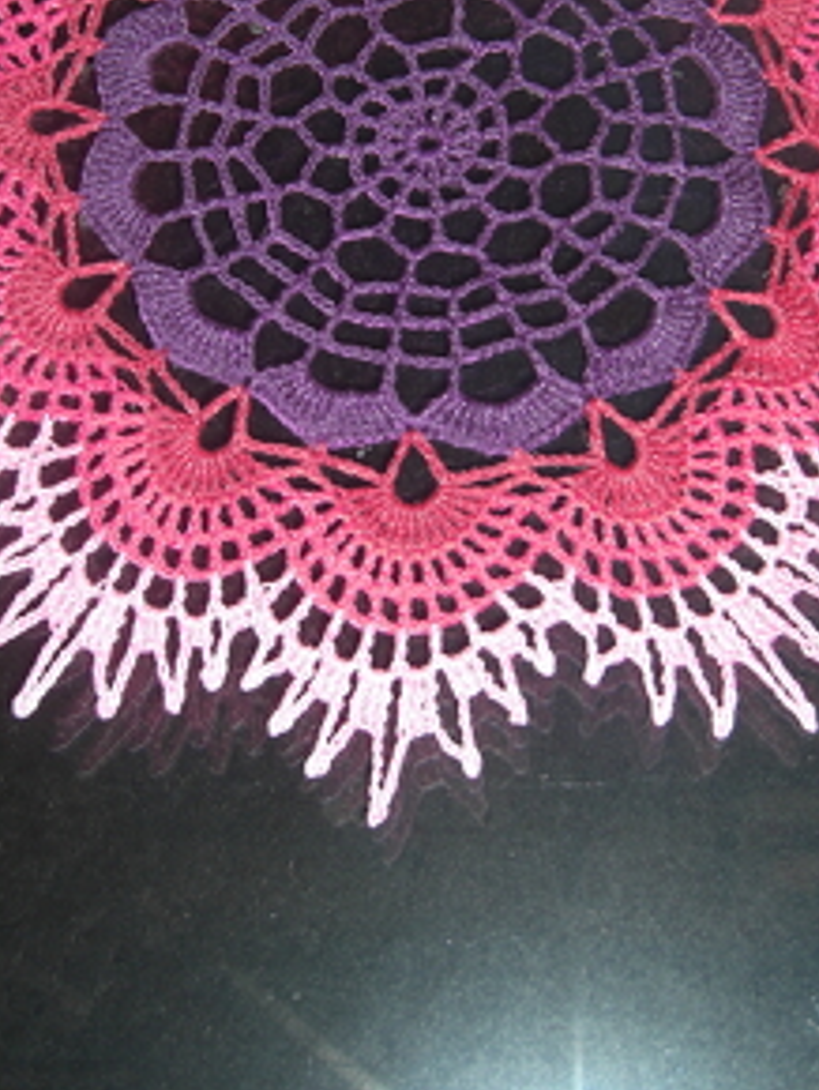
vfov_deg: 31.0
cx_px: 413
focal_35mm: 61
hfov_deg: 24.1
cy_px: 237
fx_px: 1921
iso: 100
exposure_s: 1/60
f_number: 2.8
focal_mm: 7.9
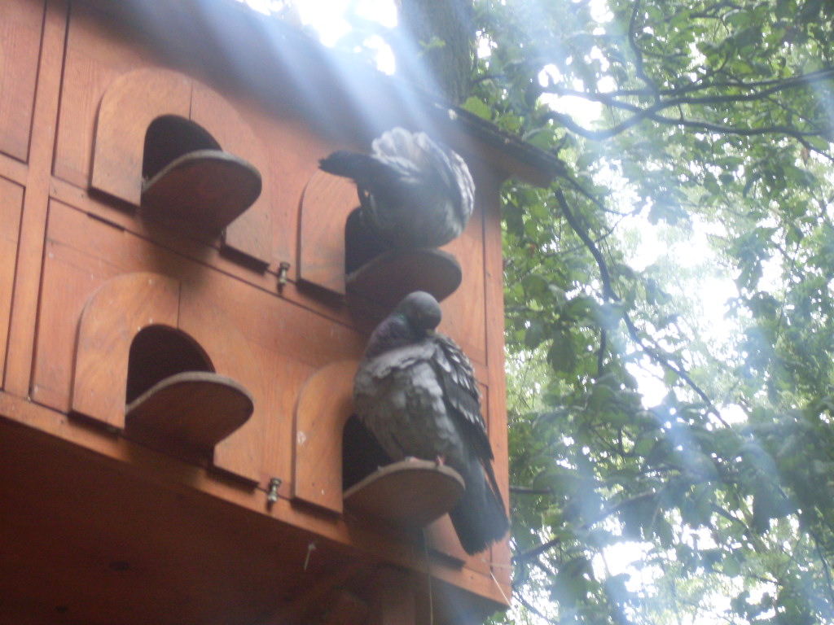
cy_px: 312
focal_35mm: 114
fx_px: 2747
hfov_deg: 17.3
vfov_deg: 13.0
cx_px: 417
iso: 200
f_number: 5.2
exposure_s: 1/30
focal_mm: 18.9
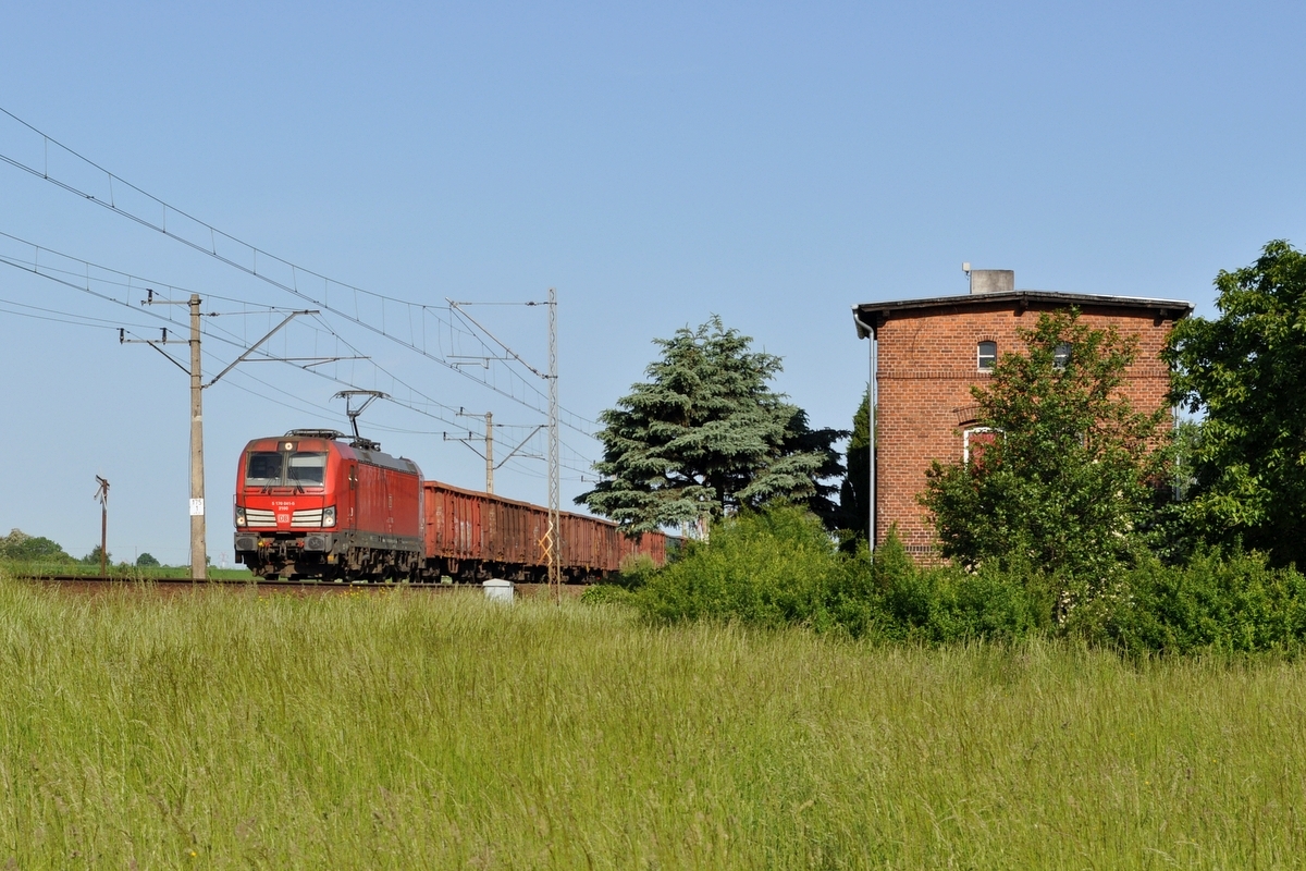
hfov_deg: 24.6
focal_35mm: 82
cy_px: 436
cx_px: 653
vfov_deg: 16.6
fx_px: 2993
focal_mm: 55
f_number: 10
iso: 200
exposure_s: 1/400
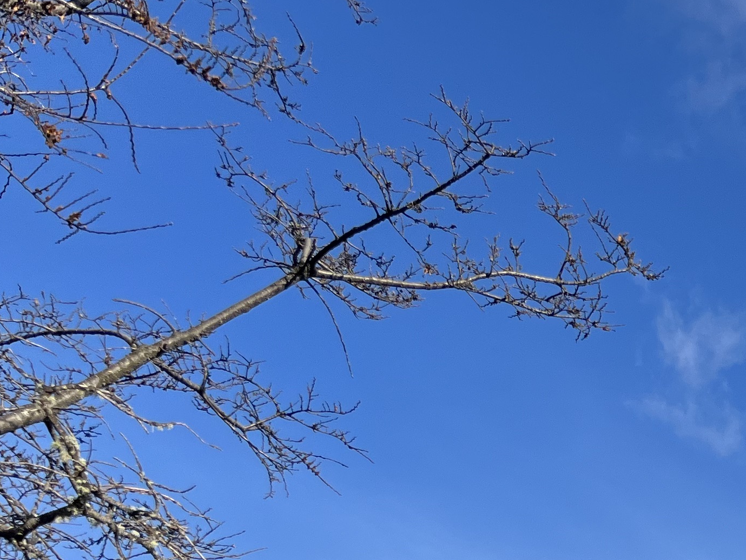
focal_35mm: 76
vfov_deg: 18.0
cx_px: 999
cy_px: 743
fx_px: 1638
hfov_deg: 22.6
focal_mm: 5.1
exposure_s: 1/3049
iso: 50
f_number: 1.6
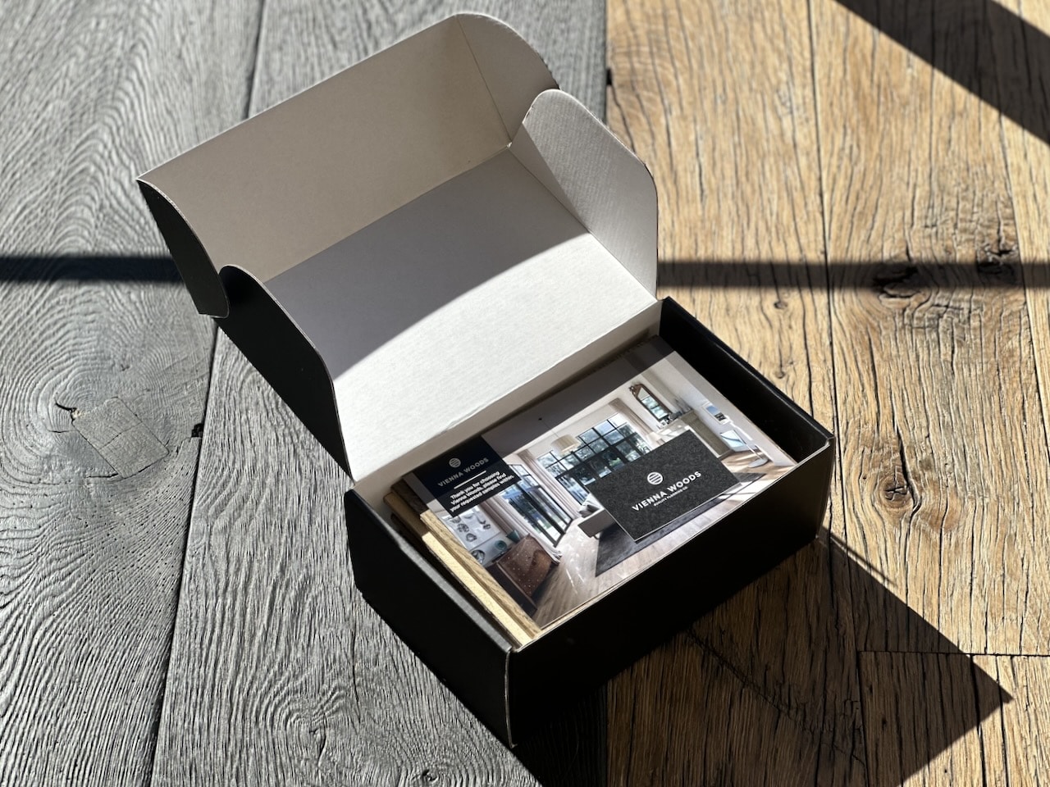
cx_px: 525
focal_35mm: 77
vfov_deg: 19.1
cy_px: 394
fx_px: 2336
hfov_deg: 25.3
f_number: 2.8
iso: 25
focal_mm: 9
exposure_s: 1/201
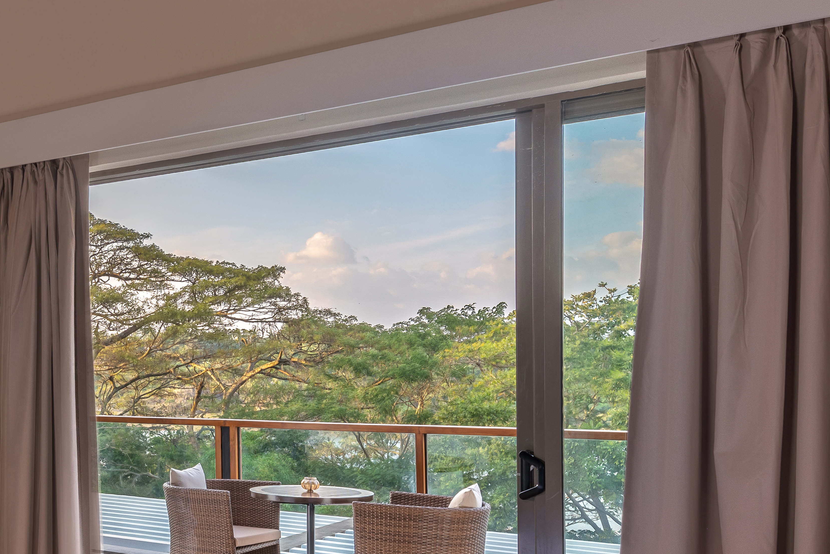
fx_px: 922
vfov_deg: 33.0
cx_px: 40
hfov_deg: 43.1
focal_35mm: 40
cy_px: 384
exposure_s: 1/8
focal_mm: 16
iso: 200
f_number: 13
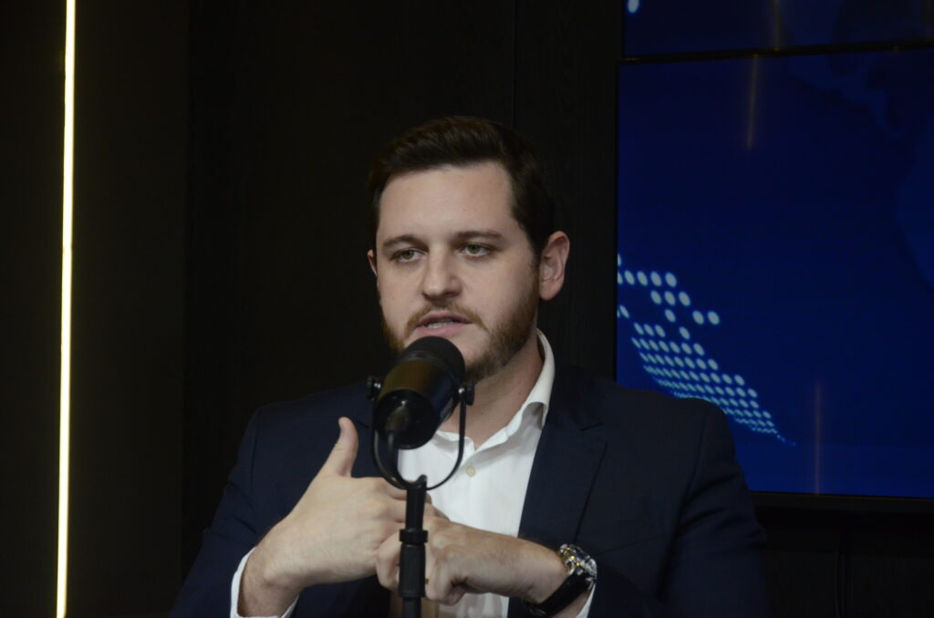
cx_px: 467
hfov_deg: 19.5
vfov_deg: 13.0
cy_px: 309
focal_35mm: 105
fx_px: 2718
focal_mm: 70
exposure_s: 1/200
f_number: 7.1
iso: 2000
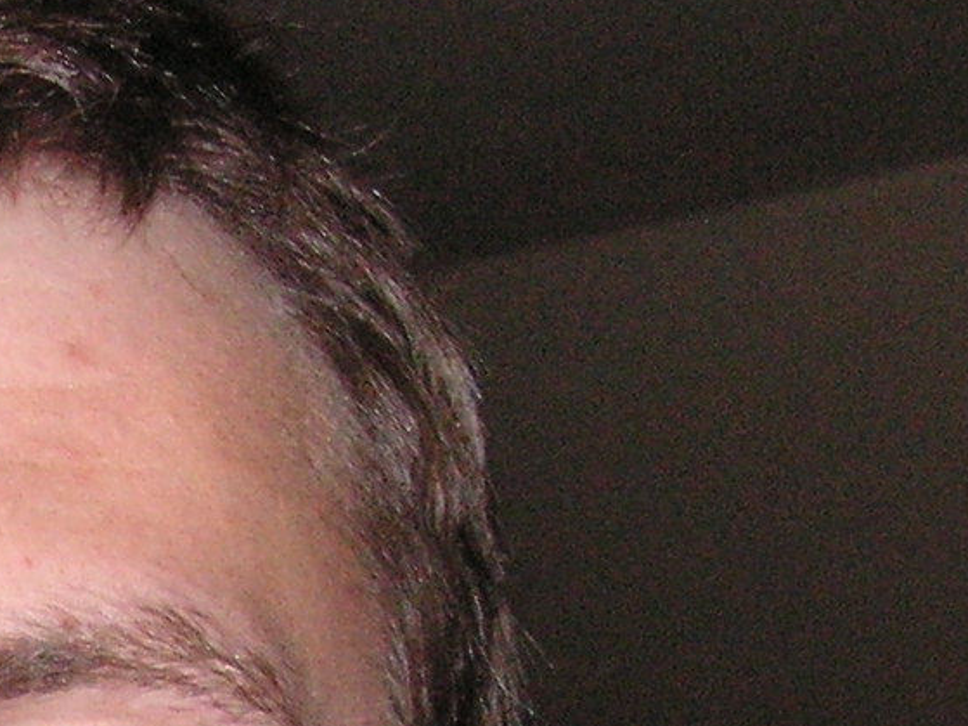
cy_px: 1196
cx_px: -246
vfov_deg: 8.7
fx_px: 4613
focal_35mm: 165
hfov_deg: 11.7
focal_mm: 6
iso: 160
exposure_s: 1/40
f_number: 3.2
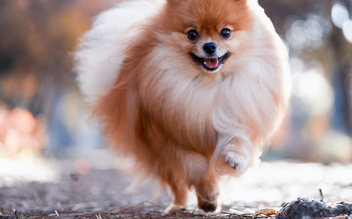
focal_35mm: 129
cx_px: 189
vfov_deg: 10.2
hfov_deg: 16.2
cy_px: 93
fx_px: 1237
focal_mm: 105
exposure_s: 1/800
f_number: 3.5
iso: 800
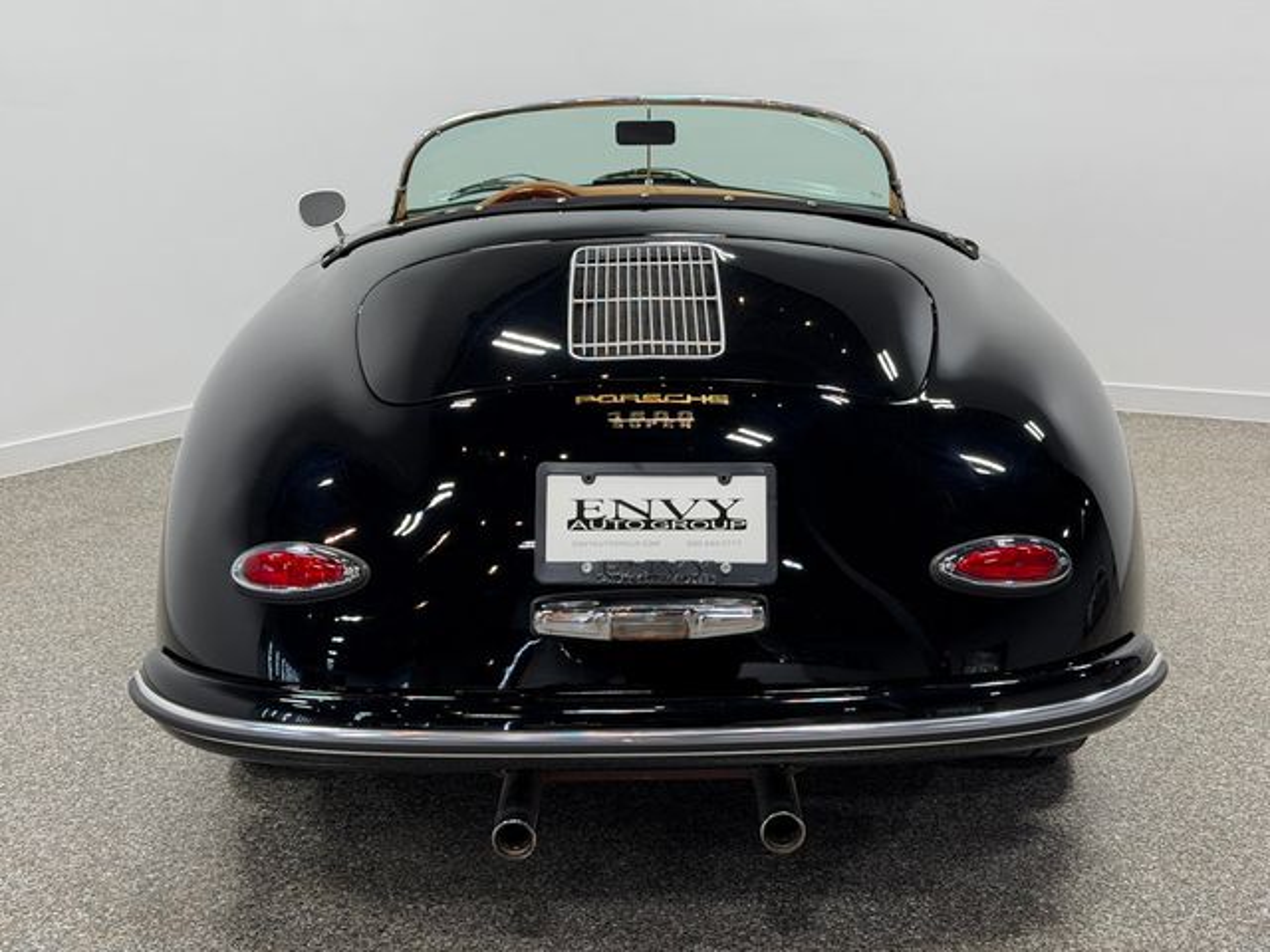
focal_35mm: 48
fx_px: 1761
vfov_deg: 30.3
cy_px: 476
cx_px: 635
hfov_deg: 39.7
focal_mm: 6.76
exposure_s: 1/136
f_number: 1.78
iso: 50
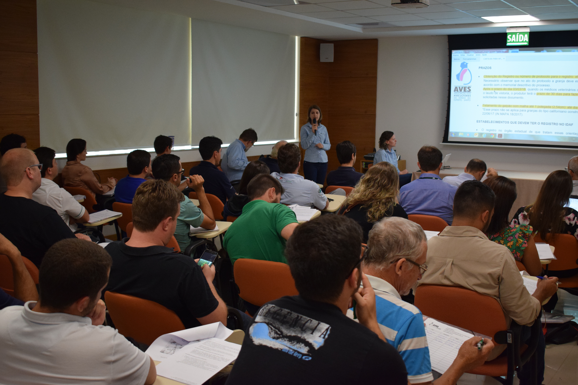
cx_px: 289
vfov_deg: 30.8
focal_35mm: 44
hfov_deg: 45.0
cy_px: 192
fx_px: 698
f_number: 4.2
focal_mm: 29
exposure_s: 1/60
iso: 1400
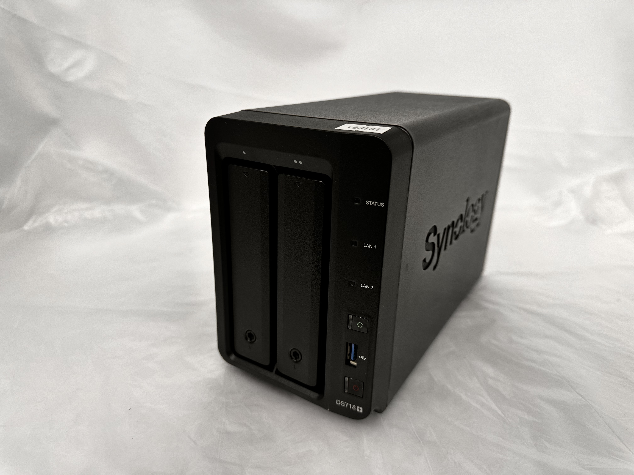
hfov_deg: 71.6
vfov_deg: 56.8
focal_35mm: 24
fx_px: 440
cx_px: 317
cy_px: 238
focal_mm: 6.86
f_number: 1.78
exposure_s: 1/120
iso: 125
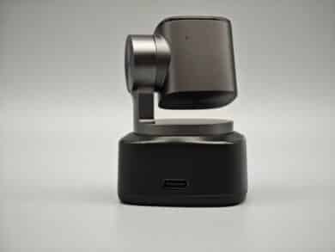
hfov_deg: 26.0
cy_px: 126
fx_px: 726
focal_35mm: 75
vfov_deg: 19.7
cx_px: 168
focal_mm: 12.28
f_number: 1.8
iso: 50
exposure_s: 1/102
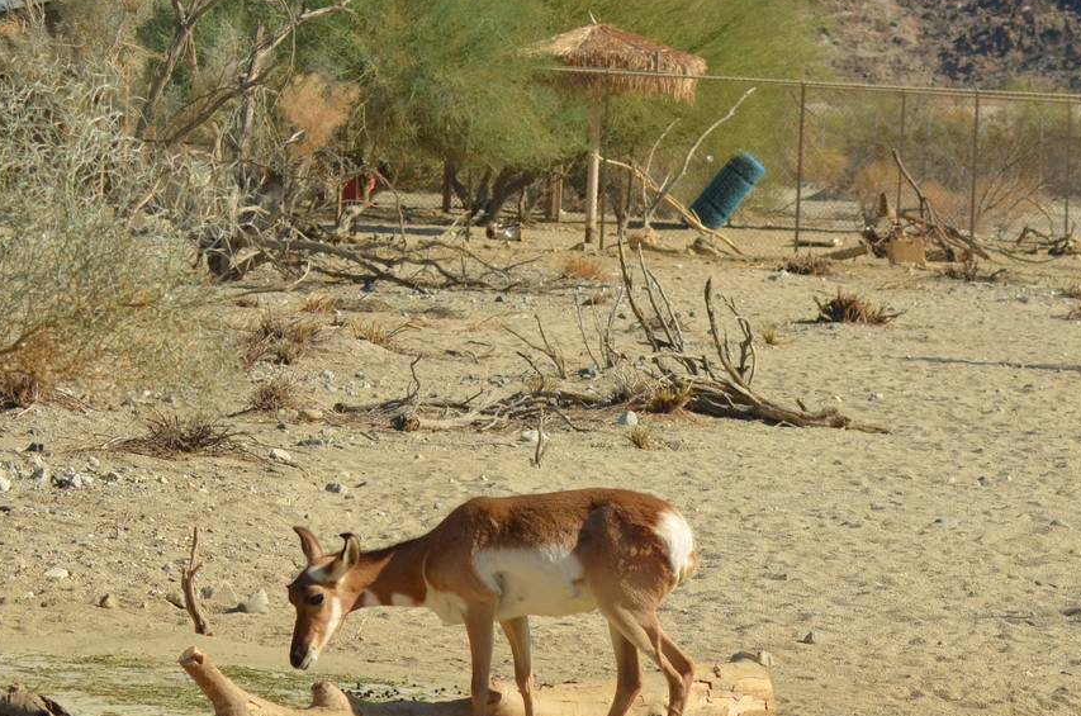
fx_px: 5903
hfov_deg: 10.4
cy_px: 575
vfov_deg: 6.9
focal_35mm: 197
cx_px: 886
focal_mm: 70
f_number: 7.1
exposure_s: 1/800
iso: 200
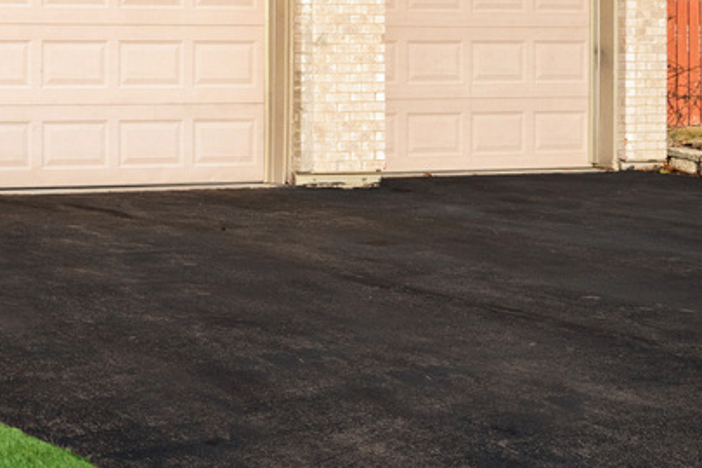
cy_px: -234
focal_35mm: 90
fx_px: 1755
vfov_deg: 14.2
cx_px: -506
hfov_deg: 18.5
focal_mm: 22.5
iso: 200
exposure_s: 1/640
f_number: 9
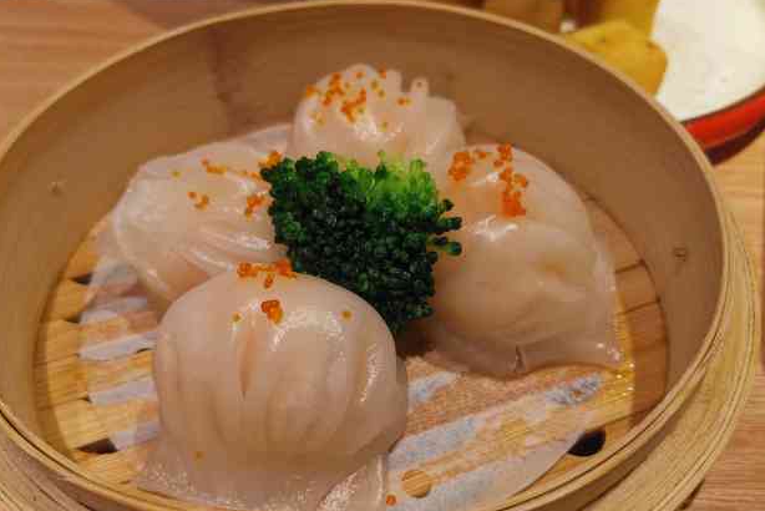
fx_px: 680
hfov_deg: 58.7
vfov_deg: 41.0
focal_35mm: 32
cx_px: 384
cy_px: 300
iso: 80
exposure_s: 1/100
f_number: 1.8
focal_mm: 4.75
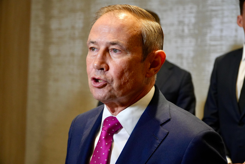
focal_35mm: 70
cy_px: 82
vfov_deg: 19.3
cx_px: 122
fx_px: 480
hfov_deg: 28.6
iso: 2000
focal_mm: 47
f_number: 4
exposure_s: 1/160
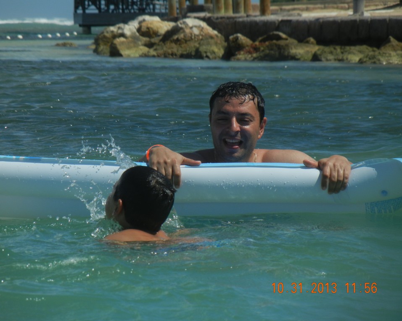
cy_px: 160
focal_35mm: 274
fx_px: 3260
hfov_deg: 7.1
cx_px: 188
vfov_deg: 5.6
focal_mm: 47.2
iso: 160
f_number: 10.2
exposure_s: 1/486
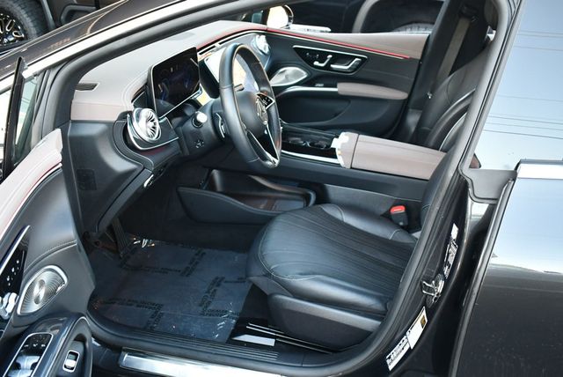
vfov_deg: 36.9
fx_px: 563
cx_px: 282
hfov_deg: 53.1
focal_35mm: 36
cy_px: 188
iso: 800
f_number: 3.5
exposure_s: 1/160
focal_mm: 18
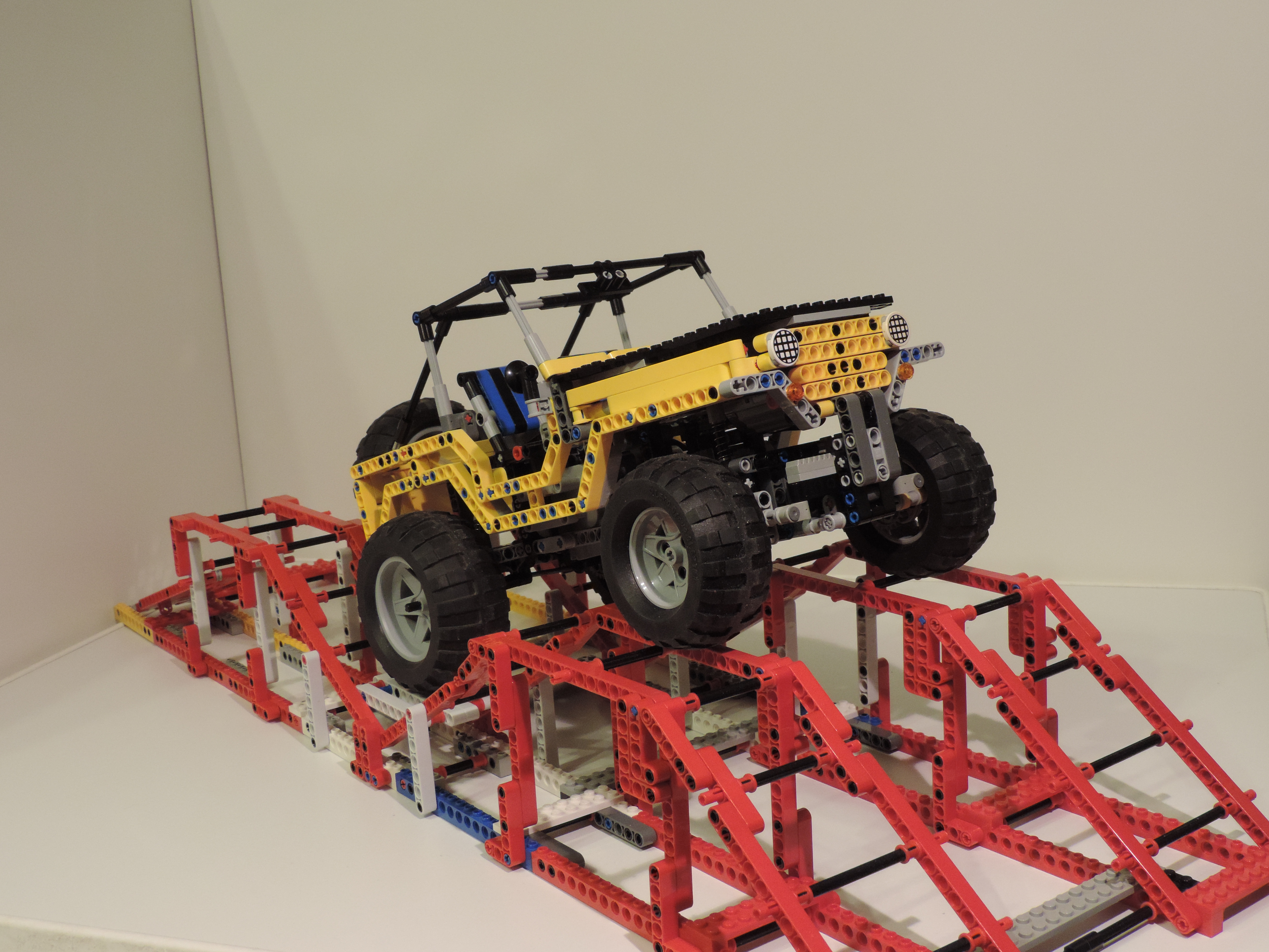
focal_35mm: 43
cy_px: 476
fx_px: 1576
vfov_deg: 33.6
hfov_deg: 43.9
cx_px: 634
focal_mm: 7.6
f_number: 3.4
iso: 400
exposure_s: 1/20
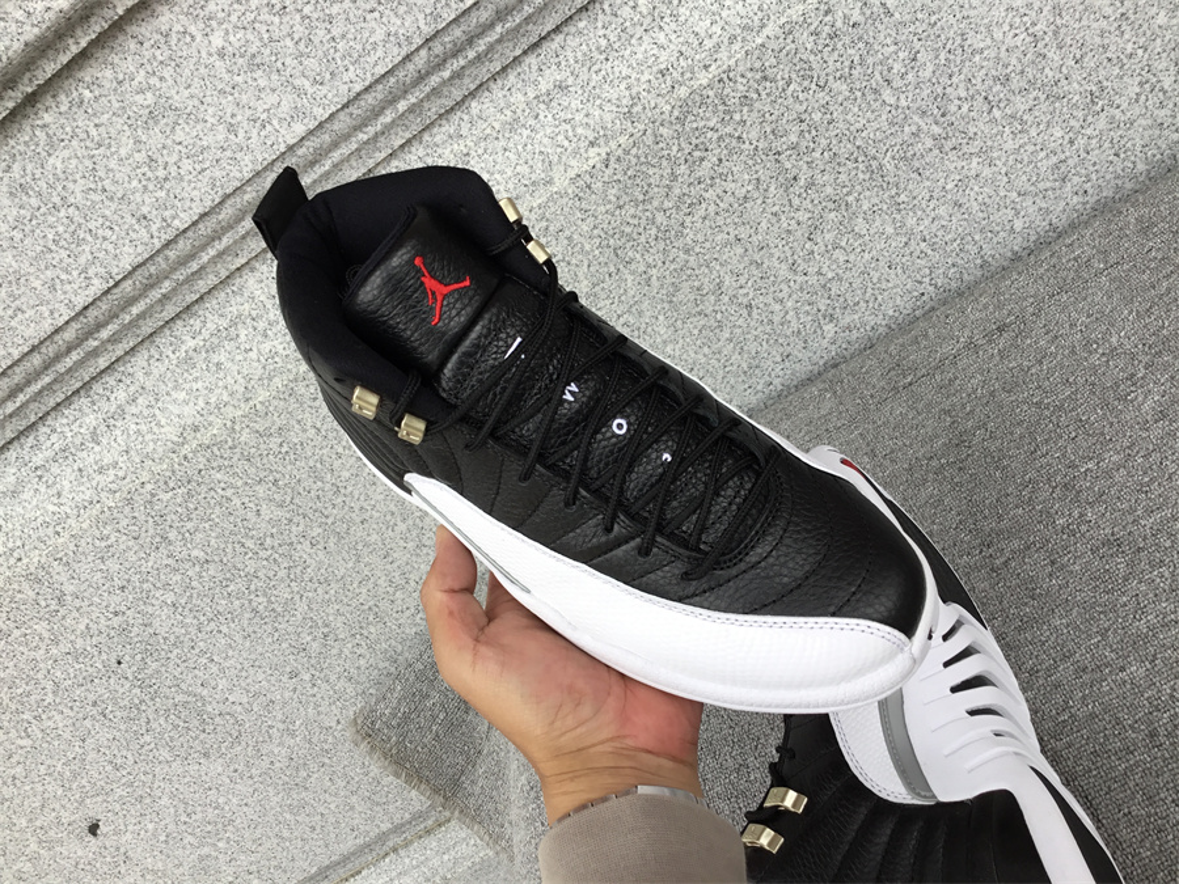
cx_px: 590
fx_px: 1056
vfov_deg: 45.4
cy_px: 442
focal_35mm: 31
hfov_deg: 58.4
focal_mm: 3.3
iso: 25
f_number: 2.4
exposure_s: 1/136
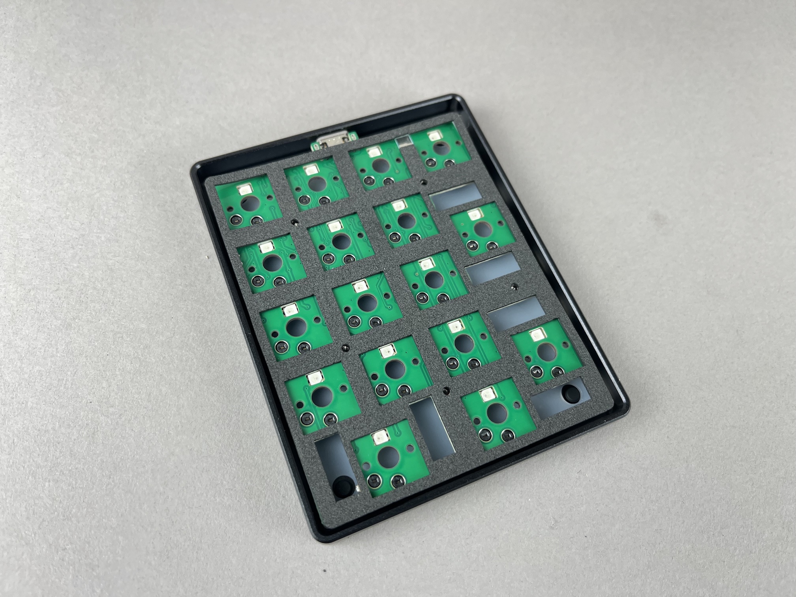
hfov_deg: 67.3
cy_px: 298
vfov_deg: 53.1
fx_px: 598
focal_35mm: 26
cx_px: 398
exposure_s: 1/120
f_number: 1.6
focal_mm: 5.1
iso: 64
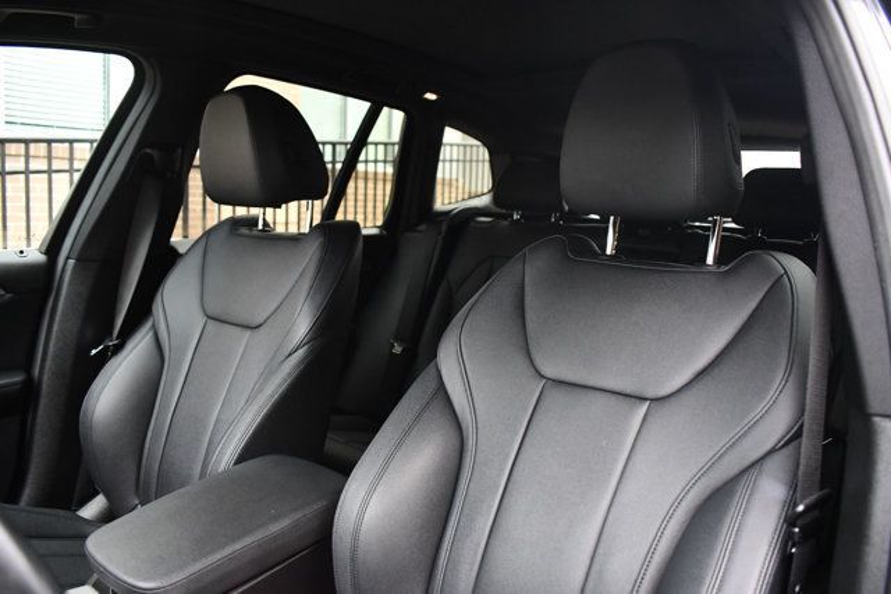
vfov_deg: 43.6
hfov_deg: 61.9
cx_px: 446
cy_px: 297
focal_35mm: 30
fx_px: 743
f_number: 3.5
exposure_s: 1/125
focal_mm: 20
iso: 1800
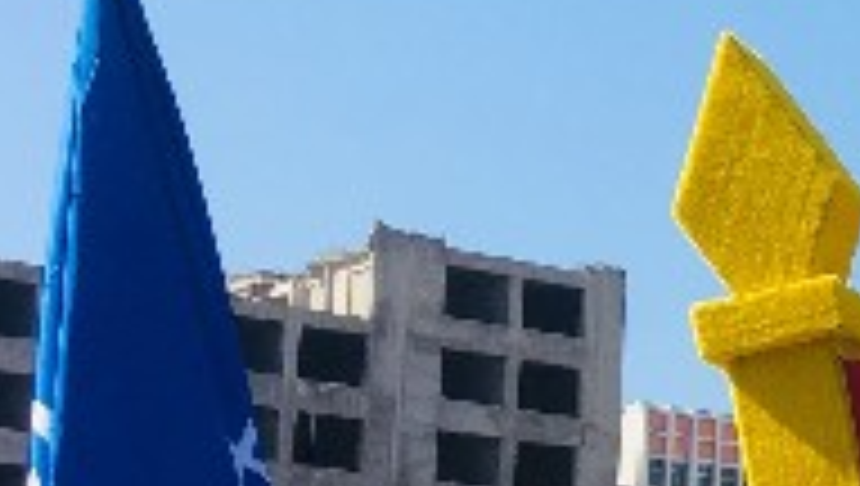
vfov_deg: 9.1
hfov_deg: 13.7
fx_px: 3014
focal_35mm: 132
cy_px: 634
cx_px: 1752
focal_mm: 4.15
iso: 25
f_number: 2.2
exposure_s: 1/1054
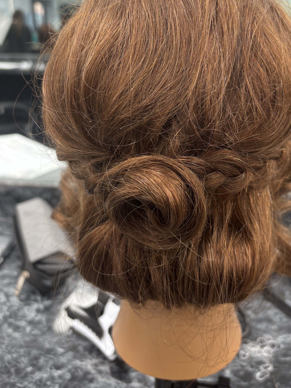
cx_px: 172
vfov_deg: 50.9
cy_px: 151
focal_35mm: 36
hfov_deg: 39.5
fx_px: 403
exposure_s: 1/60
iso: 64
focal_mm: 5.96
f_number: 1.6
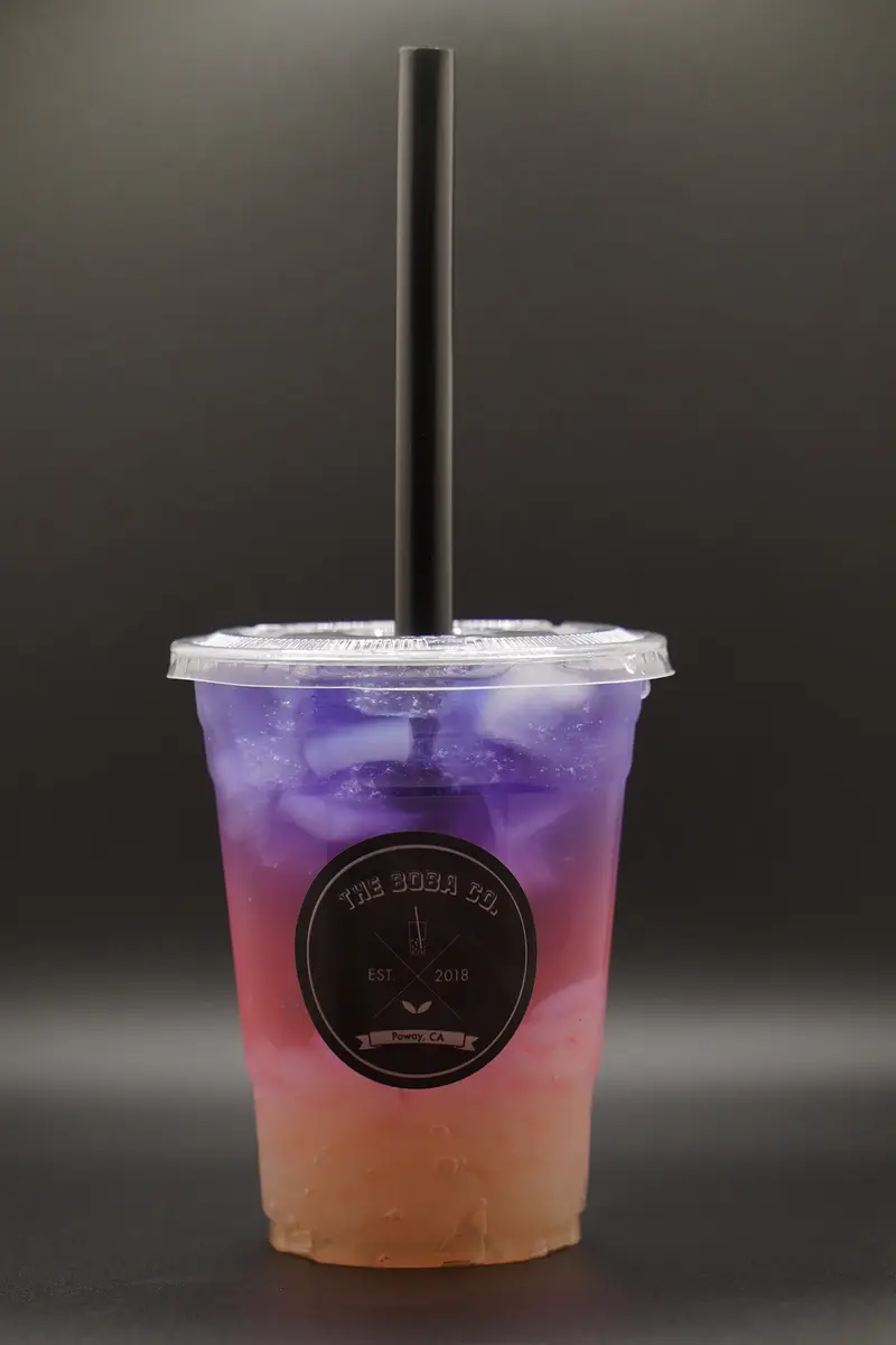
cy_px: 672
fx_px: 4032
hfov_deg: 12.7
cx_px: 448
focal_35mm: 108
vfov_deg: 18.9
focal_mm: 72
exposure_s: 1/400
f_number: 4.5
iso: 800
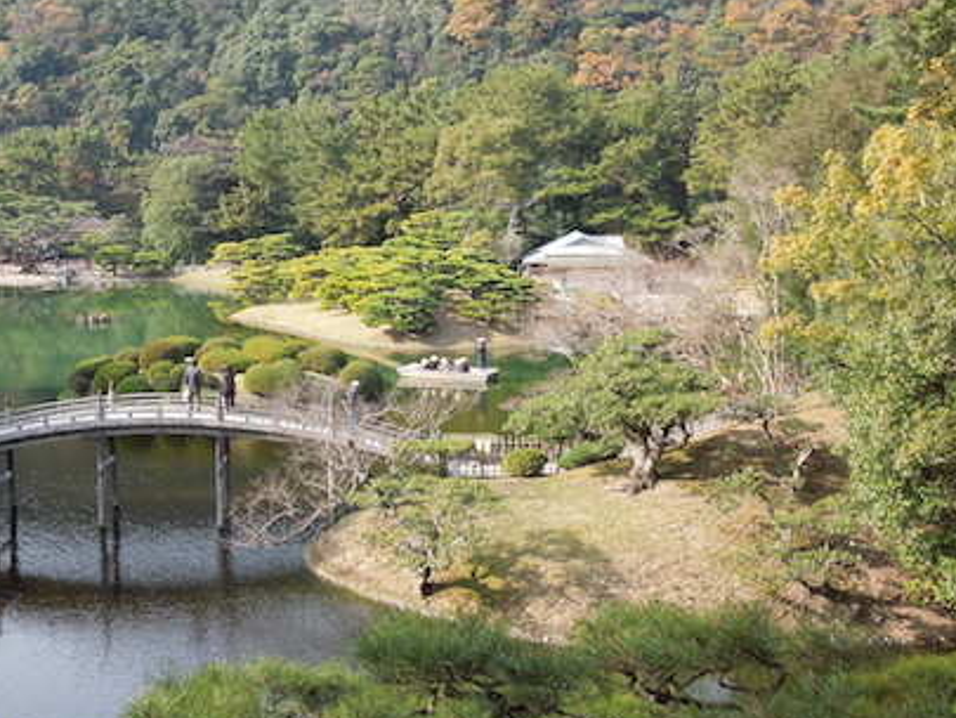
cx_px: 245
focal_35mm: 49
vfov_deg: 29.6
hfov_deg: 38.0
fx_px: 1354
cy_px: 279
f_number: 3.6
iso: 100
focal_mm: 5.6
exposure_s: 1/200
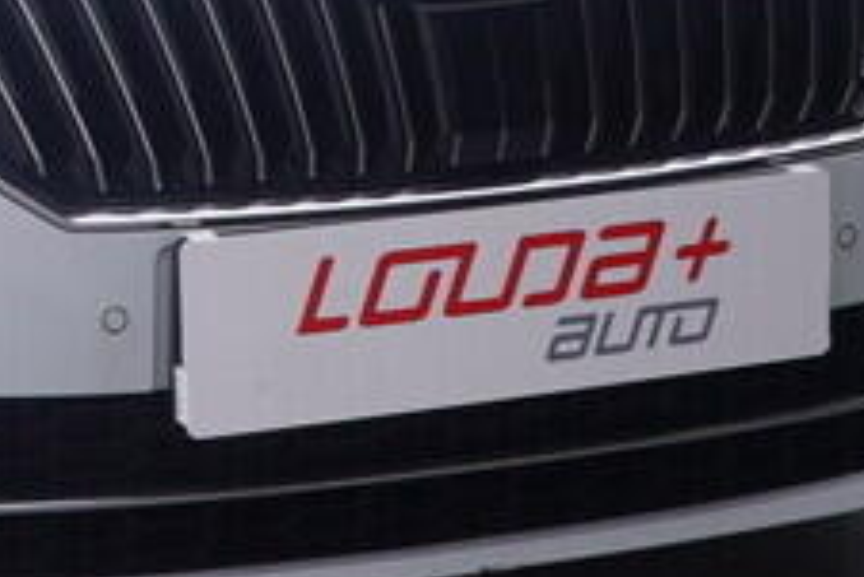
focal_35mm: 143
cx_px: -638
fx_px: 3438
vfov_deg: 9.3
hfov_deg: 13.1
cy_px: -344
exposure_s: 1/80
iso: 200
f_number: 5
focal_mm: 15
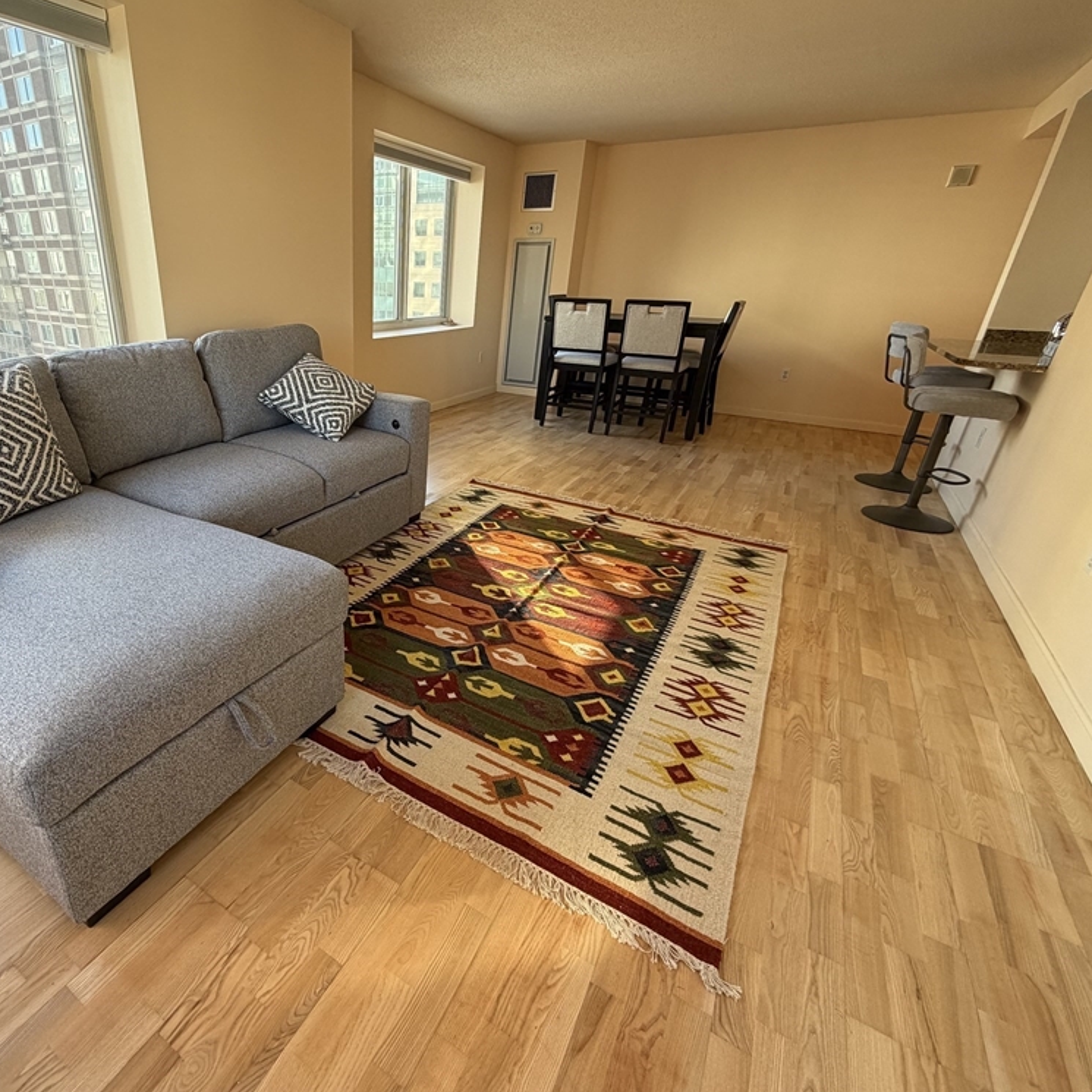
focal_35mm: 17
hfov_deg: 82.0
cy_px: 536
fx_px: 607
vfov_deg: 84.0
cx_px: 393
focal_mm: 2.22
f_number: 2.2
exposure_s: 1/121
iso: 200
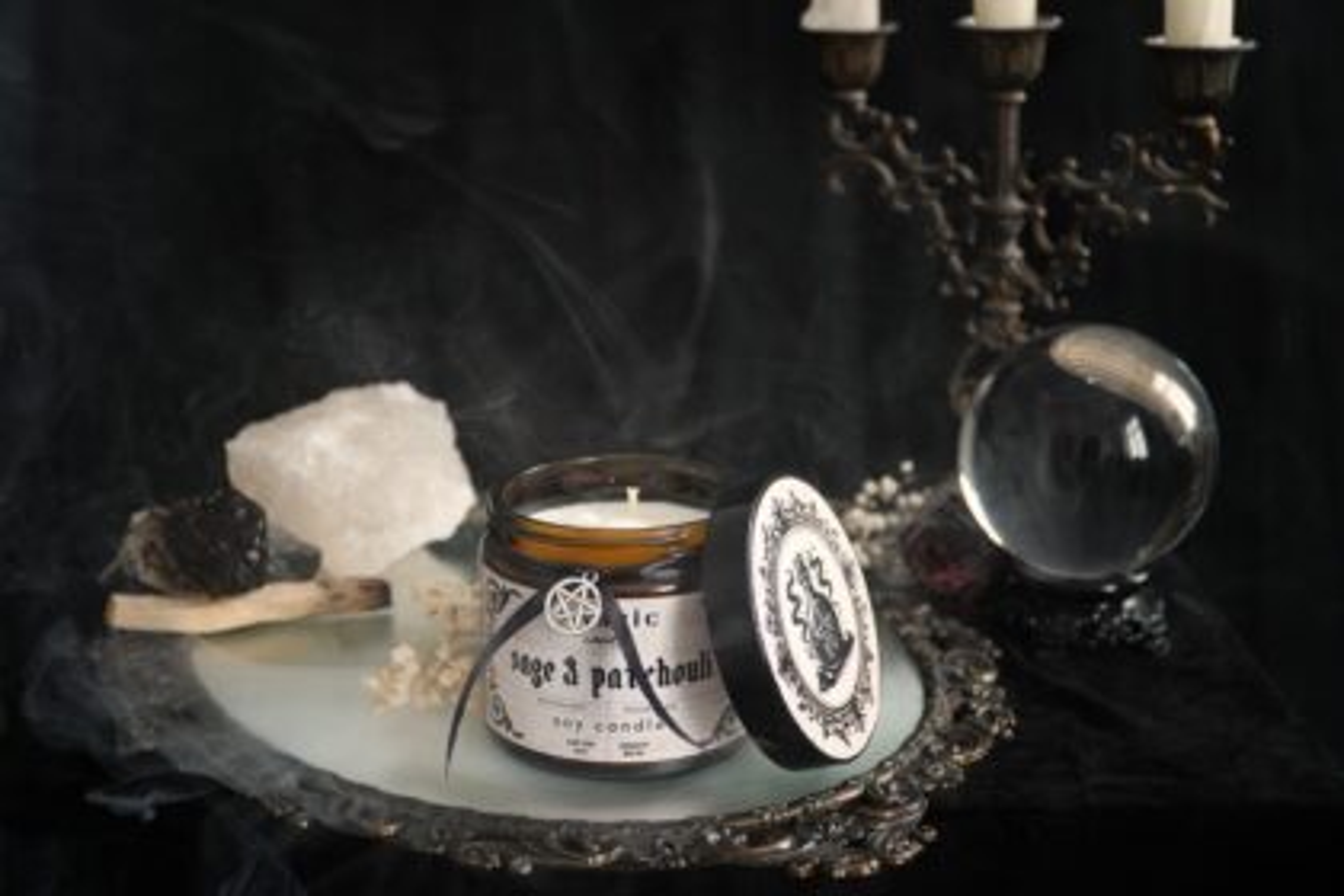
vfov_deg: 29.9
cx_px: 672
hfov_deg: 43.6
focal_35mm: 45
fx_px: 1680
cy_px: 448
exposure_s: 1/160
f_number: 4
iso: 1000
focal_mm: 30
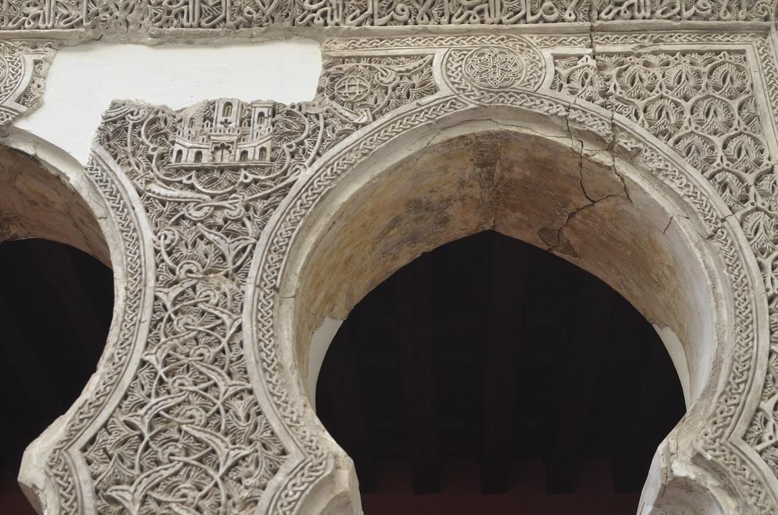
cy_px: 258
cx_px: 389
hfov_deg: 37.9
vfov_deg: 25.6
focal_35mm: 52
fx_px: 1132
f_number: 4.5
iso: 400
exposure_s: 1/80
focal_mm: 35
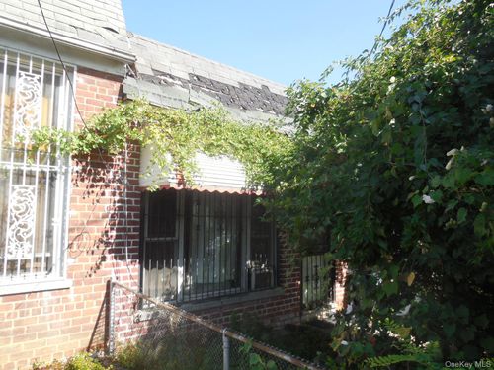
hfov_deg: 69.4
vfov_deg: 54.9
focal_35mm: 25
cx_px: 247
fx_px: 357
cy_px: 185
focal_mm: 4.5
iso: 125
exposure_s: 1/500
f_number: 3.1
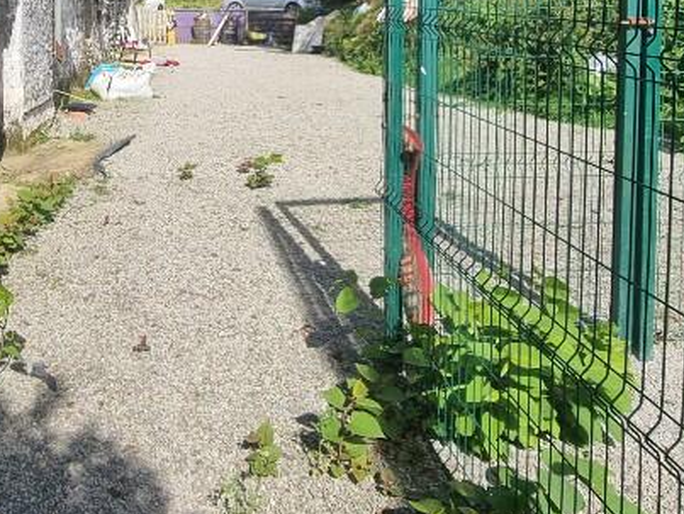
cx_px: 193
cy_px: 34
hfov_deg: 53.4
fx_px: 653
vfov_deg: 39.3
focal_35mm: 33
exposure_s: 1/1524
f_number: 2.2
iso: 50
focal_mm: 2.2
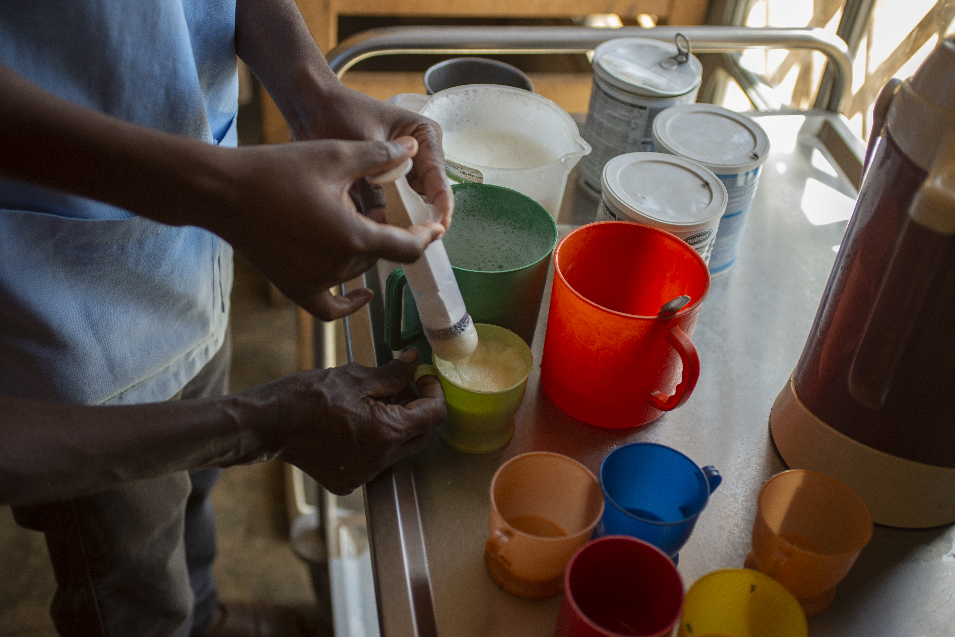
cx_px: 478
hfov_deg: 44.5
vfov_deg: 30.5
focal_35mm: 44
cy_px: 318
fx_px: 1168
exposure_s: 1/250
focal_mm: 44
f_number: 3.2
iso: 500
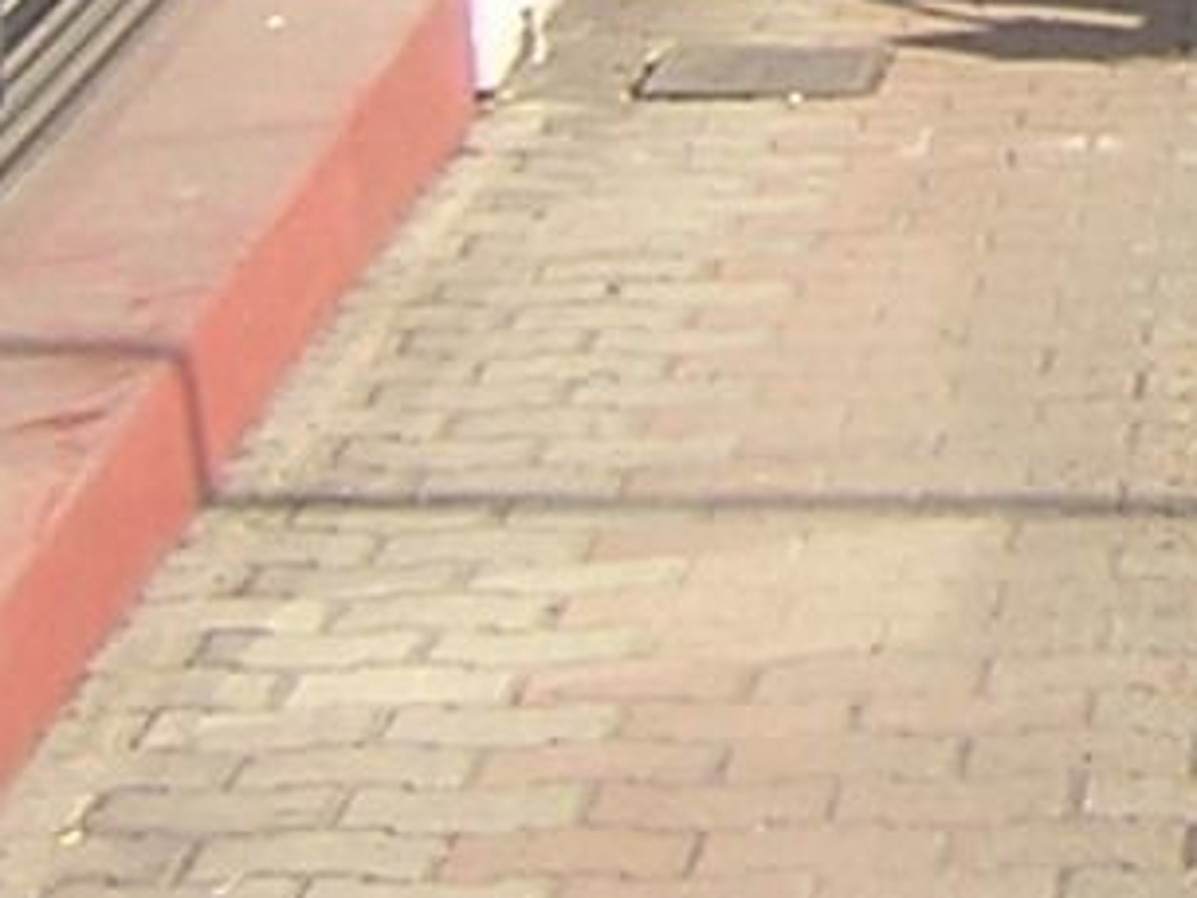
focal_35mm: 189
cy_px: -1396
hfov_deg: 9.2
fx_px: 6538
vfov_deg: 7.3
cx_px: 3069
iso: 100
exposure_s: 1/171
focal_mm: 4.7
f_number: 5.2
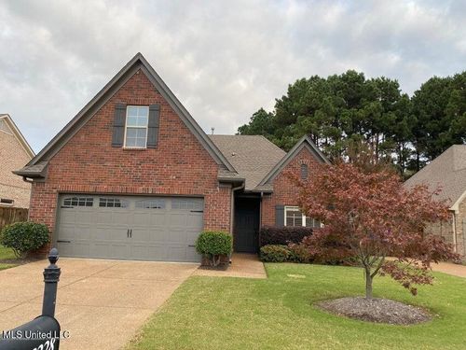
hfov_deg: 67.3
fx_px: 350
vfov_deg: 53.1
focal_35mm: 26
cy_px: 175
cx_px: 233
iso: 32
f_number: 1.8
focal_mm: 4.25
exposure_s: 1/502
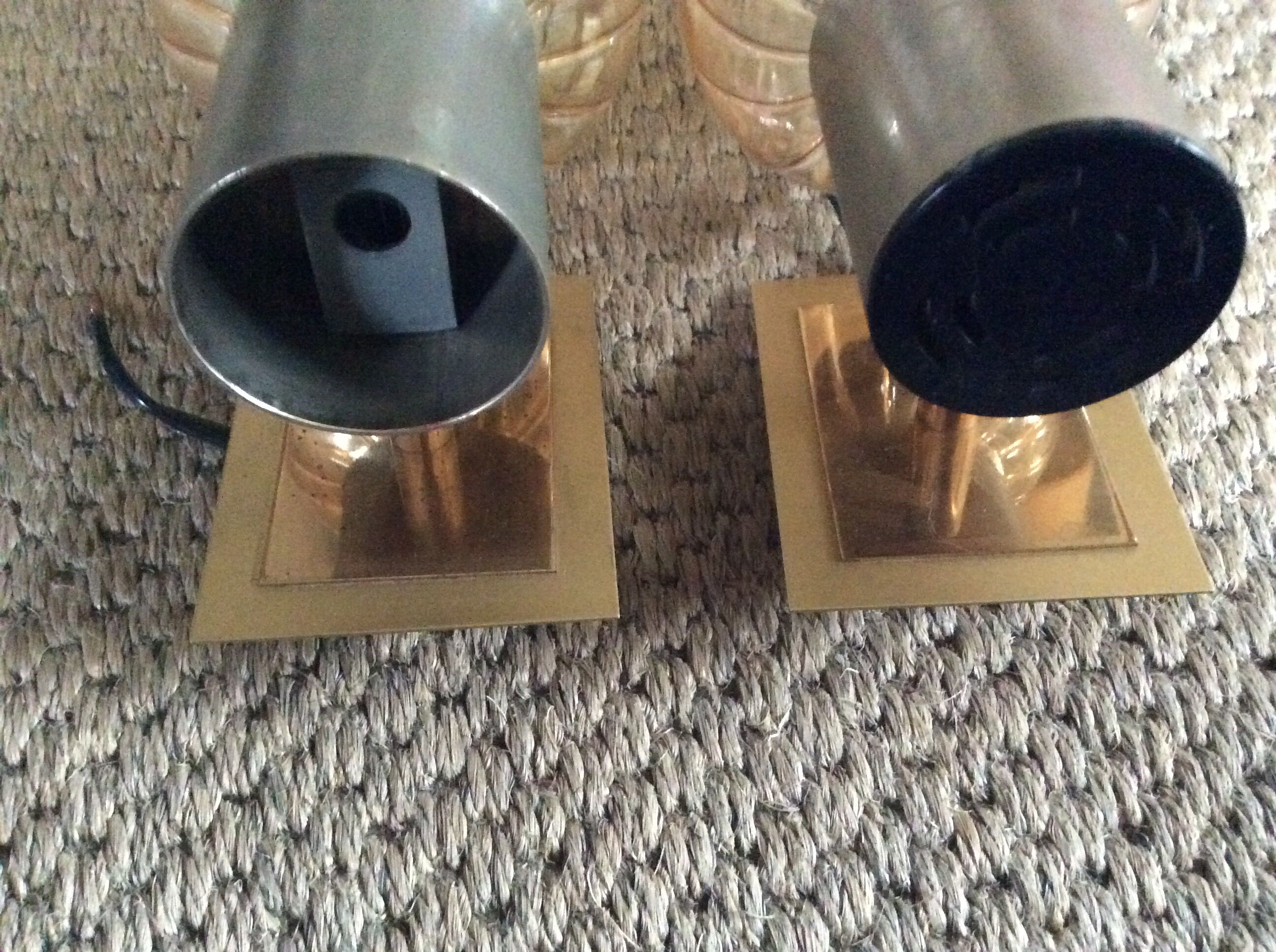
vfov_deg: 44.1
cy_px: 476
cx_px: 638
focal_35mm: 32
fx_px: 1178
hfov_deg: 56.9
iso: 800
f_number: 2.4
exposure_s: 1/17
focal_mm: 3.3
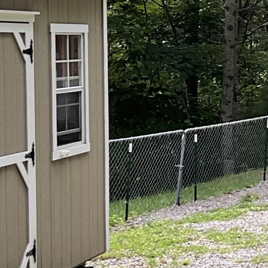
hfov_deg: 11.5
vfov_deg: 12.5
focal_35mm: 140
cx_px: 501
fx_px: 1226
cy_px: 105
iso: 16
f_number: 1.8
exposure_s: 1/314
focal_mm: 3
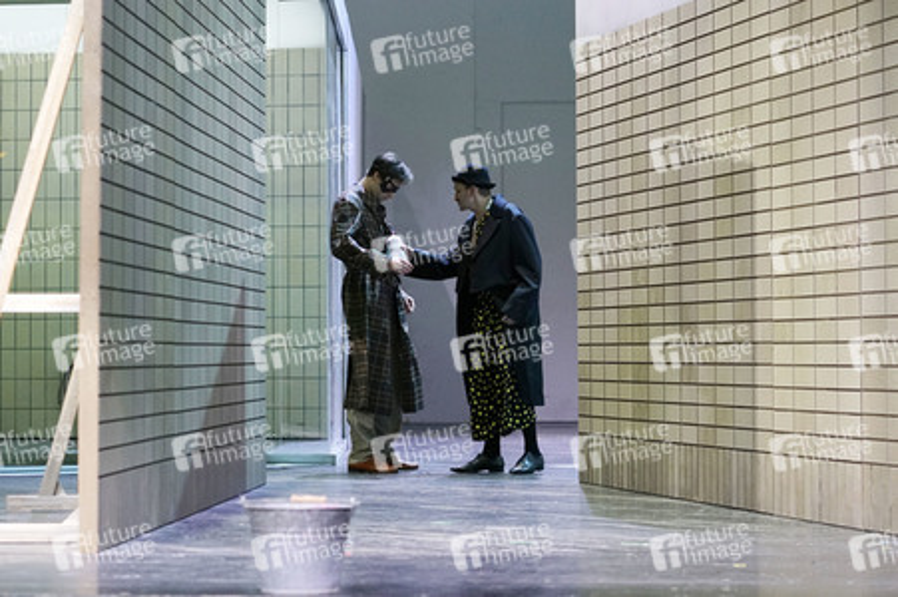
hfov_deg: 23.9
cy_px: 298
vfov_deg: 16.0
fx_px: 2119
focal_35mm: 85
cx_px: 449
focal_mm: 85
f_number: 3.5
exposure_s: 1/250
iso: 1600
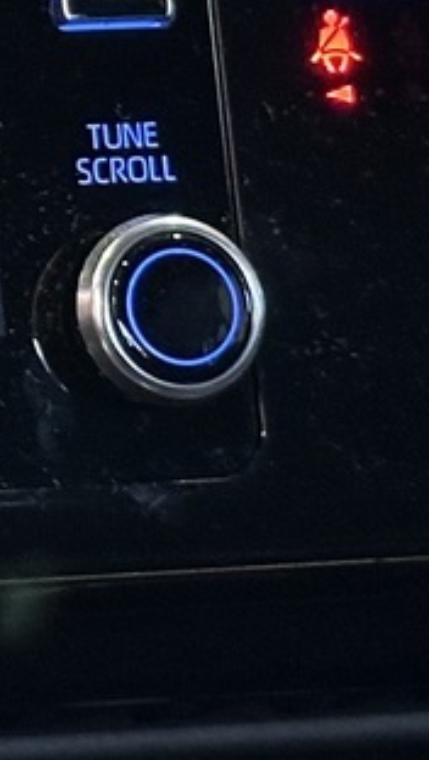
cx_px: -924
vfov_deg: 8.8
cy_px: -175
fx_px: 4863
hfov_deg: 4.8
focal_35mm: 241
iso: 250
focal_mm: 6.86
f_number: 1.78
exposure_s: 1/33
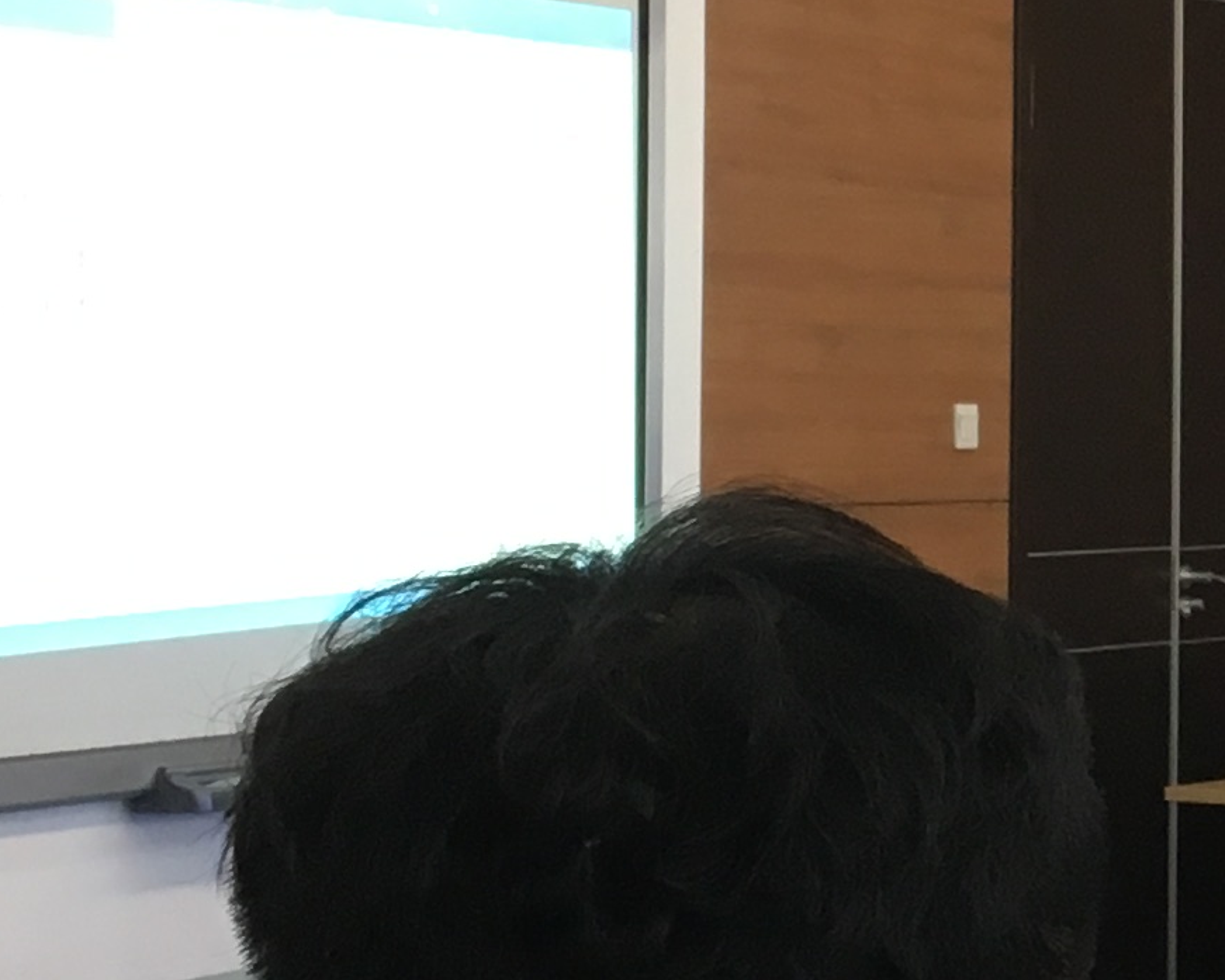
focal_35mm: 131
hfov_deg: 14.1
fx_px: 4750
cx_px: 1613
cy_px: 205
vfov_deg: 11.7
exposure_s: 1/33
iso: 100
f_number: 2.2
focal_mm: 4.15
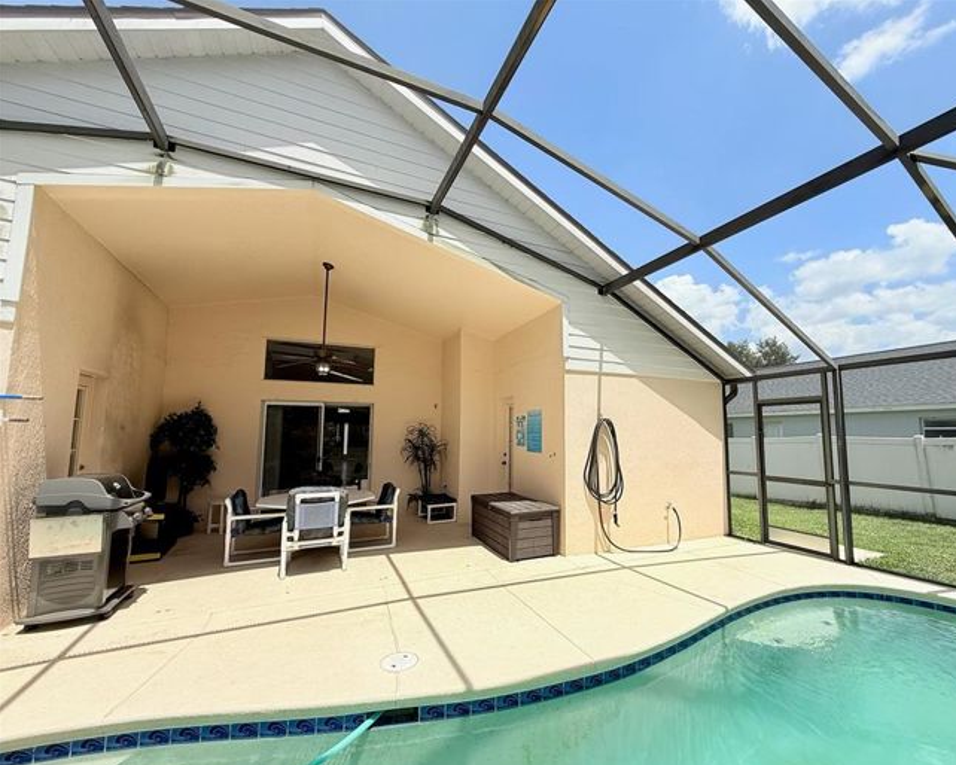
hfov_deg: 96.5
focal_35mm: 15
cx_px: 523
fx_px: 425
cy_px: 391
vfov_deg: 84.1
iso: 50
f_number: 2.2
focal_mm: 2.22
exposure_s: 1/1497
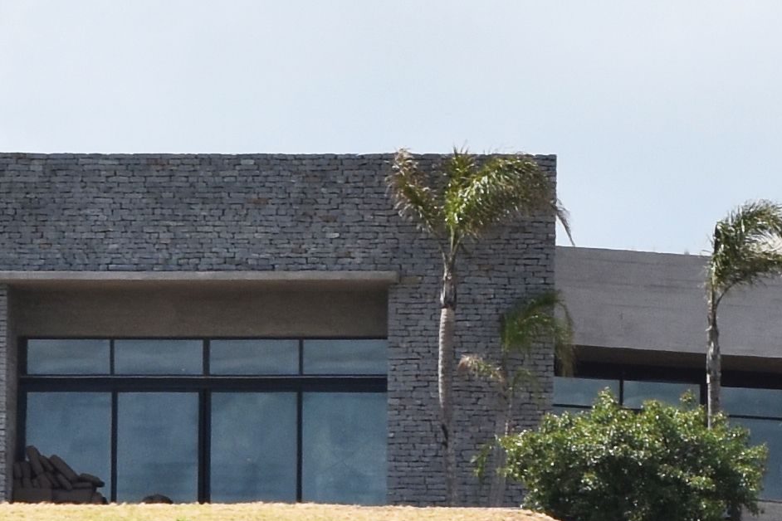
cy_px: 278
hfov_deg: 1.9
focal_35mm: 1108
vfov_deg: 1.2
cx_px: 1069
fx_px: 24066
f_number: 10
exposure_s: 1/400
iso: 200
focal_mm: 116
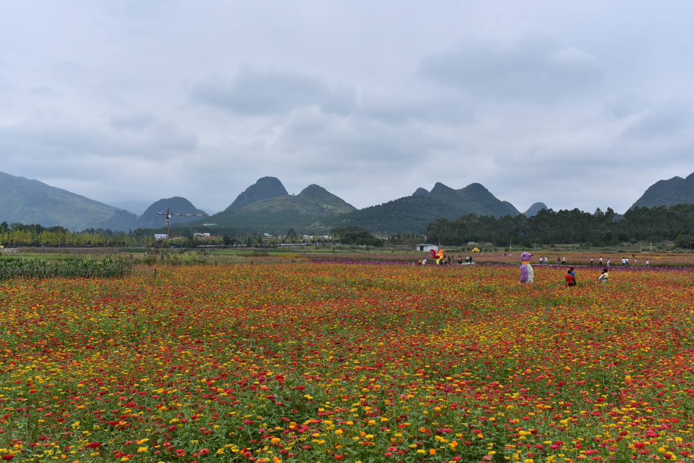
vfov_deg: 37.9
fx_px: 675
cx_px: 347
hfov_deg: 54.4
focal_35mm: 35
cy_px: 232
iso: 100
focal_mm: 35
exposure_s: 1/1250
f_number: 5.6
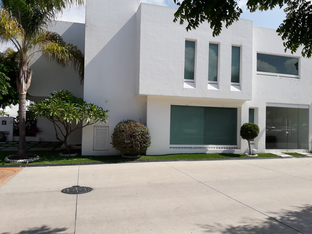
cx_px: 156
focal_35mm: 28
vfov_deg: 49.7
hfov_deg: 63.4
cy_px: 117
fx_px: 252
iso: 40
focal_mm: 3.7
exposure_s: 1/1828
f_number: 1.9
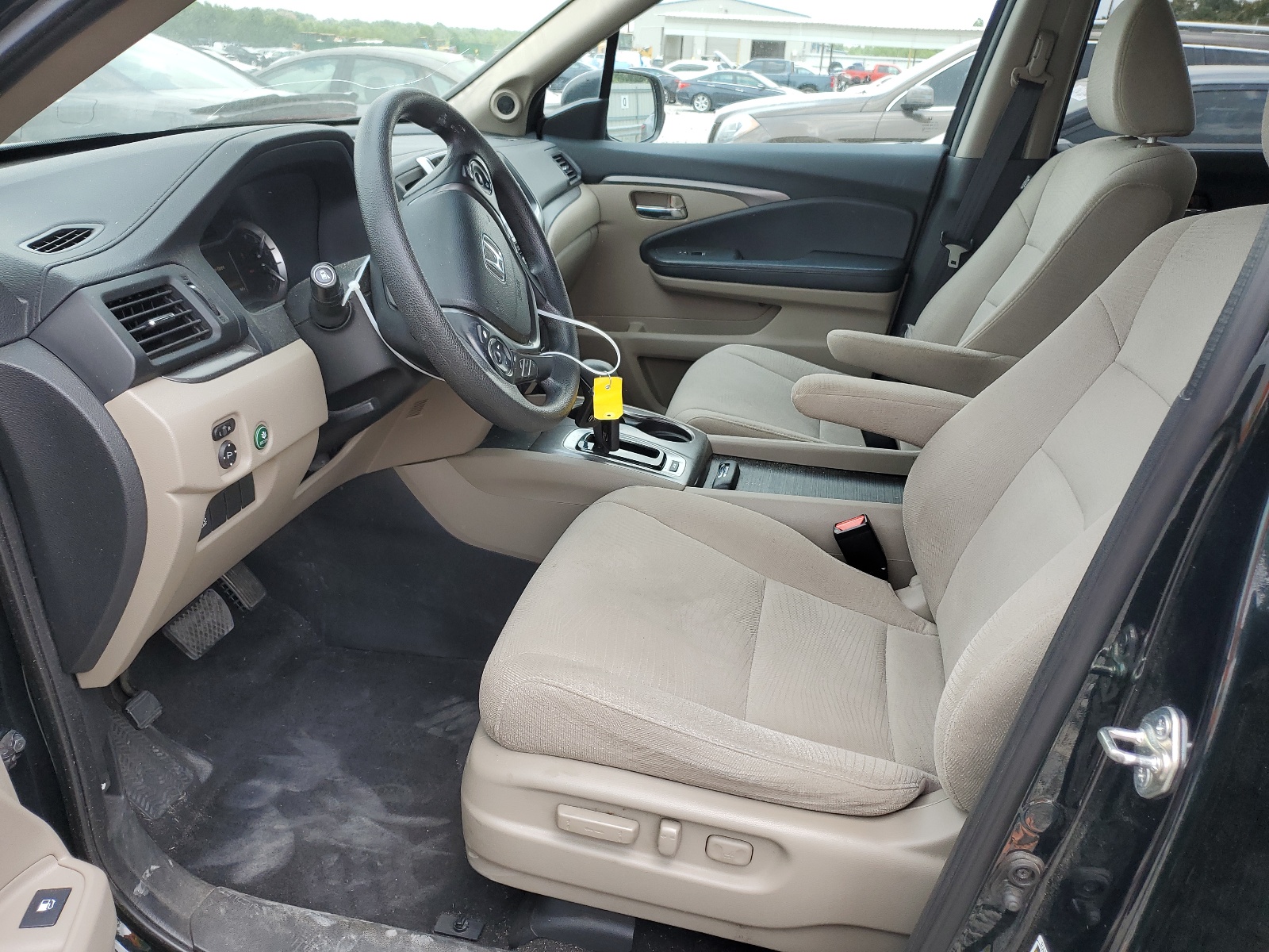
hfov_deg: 67.3
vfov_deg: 53.1
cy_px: 476
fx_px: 953
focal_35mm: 26
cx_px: 634
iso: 50
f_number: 1.5
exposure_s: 1/526
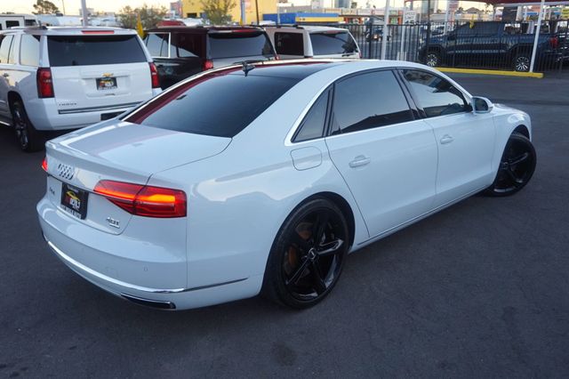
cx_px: 284
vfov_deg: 43.6
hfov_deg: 62.0
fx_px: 474
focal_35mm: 30
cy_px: 190
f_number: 4
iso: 100
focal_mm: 20
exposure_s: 1/60
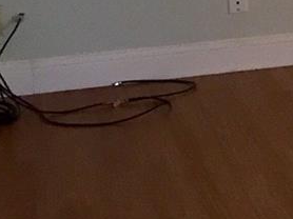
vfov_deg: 8.7
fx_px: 1412
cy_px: -114
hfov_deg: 9.8
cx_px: 800
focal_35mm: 167
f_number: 2.2
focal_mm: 4.15
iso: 80
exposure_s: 1/30
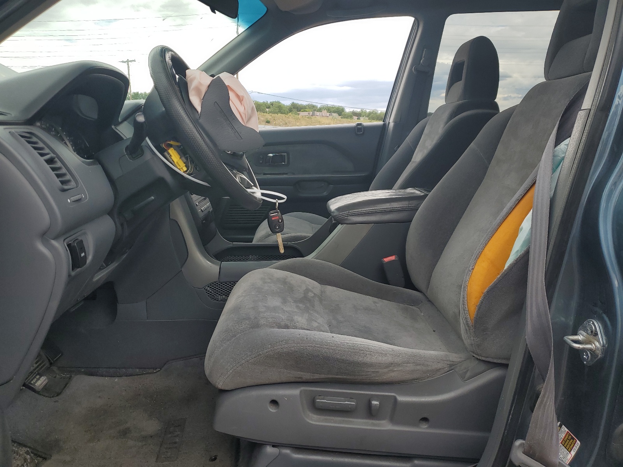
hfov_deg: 67.3
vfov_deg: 53.1
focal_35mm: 26
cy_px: 234
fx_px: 468
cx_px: 312
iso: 50
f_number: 1.5
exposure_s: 1/909
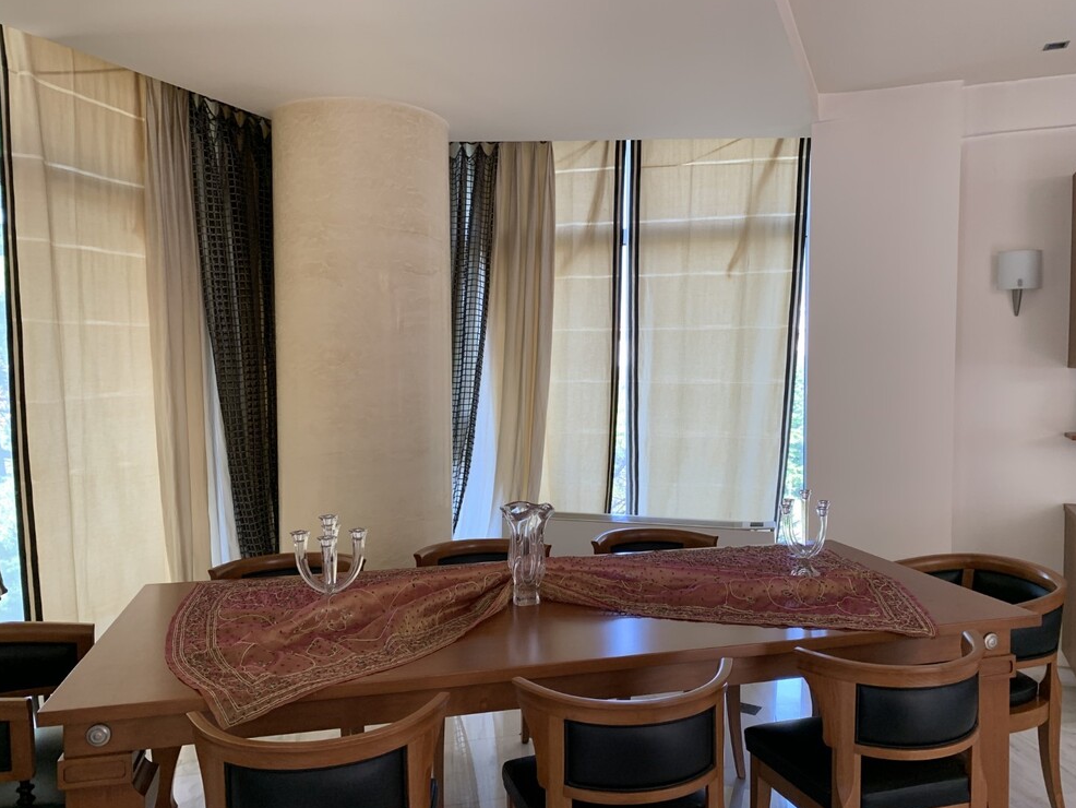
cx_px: 555
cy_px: 404
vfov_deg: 51.4
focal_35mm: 27
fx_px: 839
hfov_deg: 65.3
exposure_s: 1/100
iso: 100
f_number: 1.8
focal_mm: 4.25
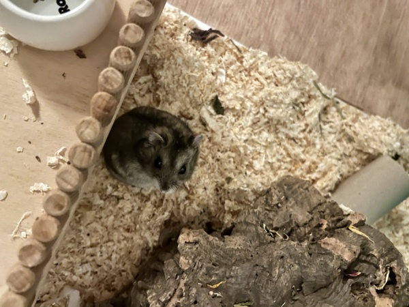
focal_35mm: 26
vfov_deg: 53.1
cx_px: 204
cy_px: 154
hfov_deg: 67.3
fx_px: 307
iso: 1000
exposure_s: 1/25
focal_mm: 5.1
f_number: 1.6
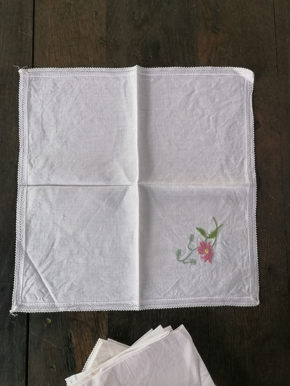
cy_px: 193
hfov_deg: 44.2
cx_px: 145
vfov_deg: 56.8
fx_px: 357
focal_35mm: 32
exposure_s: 1/33.3
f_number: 1.8
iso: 200
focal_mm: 4.75
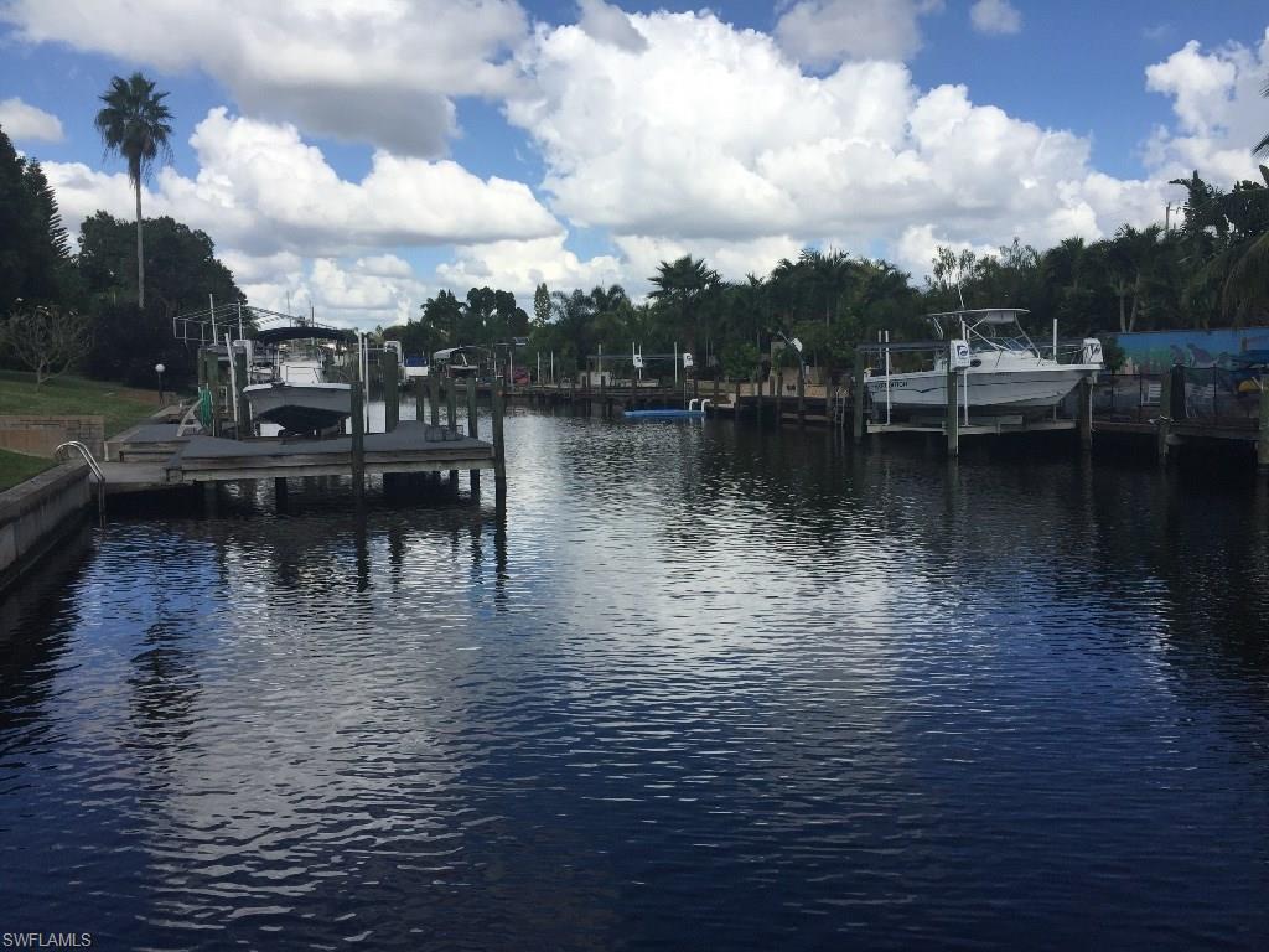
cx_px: 634
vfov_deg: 48.2
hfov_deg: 61.7
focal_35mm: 29
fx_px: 1063
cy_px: 476
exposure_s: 1/3049
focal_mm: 4.15
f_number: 2.2
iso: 32
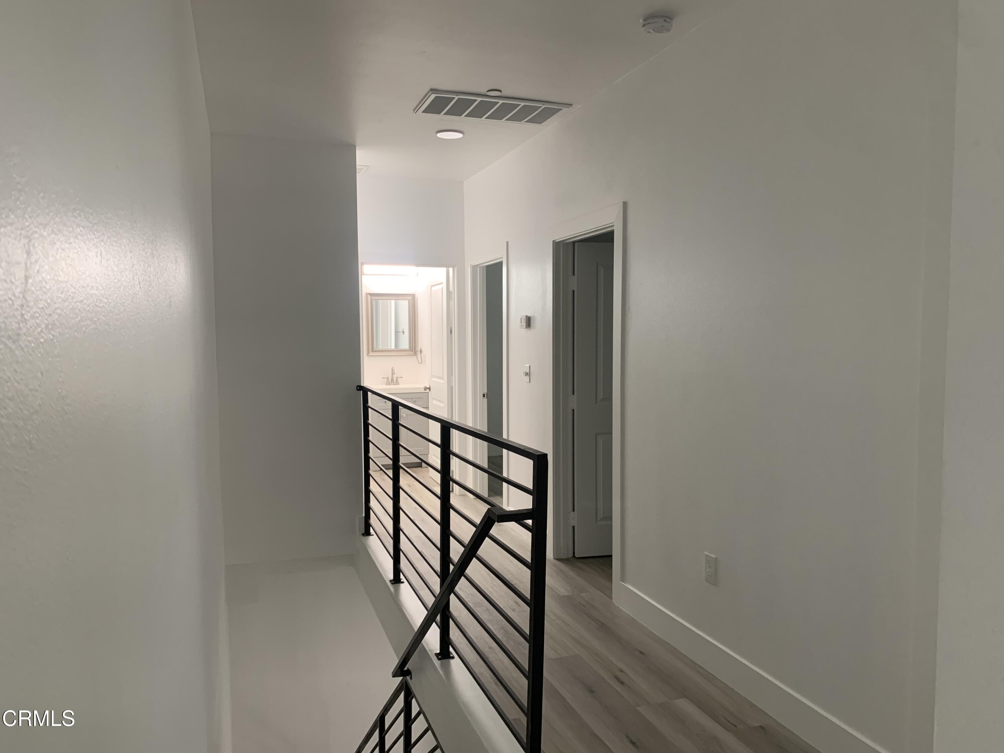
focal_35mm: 26
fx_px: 754
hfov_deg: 67.3
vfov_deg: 53.1
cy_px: 376
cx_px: 502
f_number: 1.8
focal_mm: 4.25
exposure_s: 1/60
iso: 160
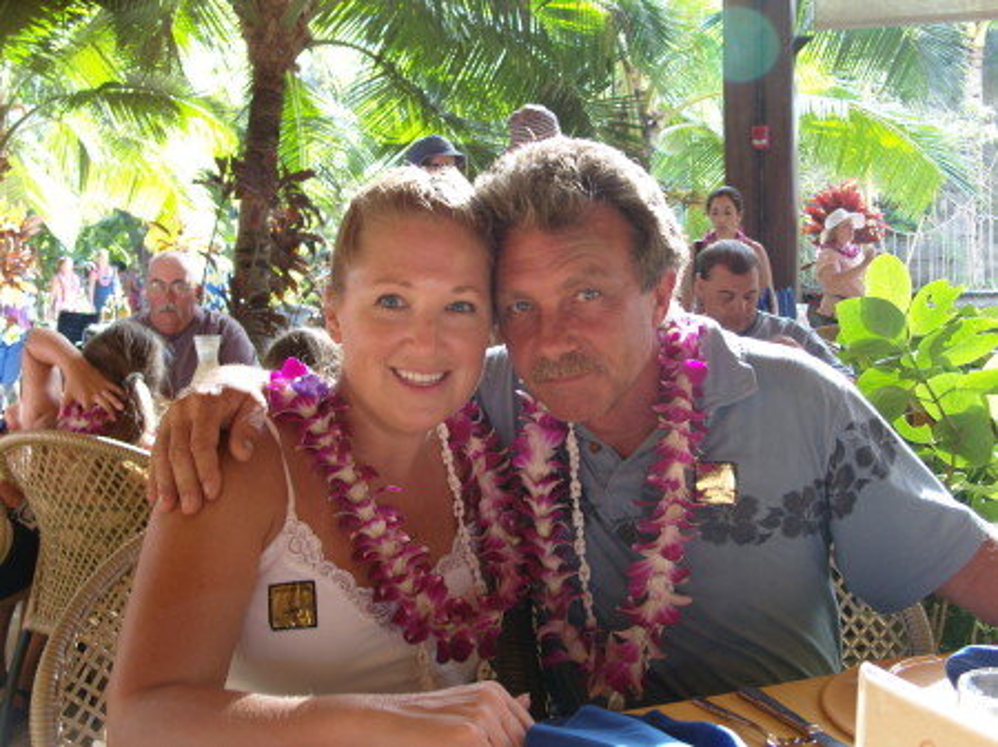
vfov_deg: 37.7
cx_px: 499
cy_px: 374
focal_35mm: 38
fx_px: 1095
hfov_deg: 49.0
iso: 100
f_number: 2.8
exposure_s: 1/40
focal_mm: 7.8
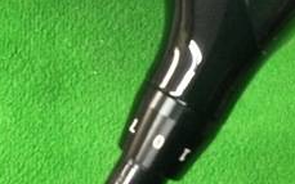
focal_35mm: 92
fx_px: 739
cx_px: 155
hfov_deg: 22.6
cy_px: 40
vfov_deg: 14.1
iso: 200
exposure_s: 1/24
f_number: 2.4
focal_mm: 3.3
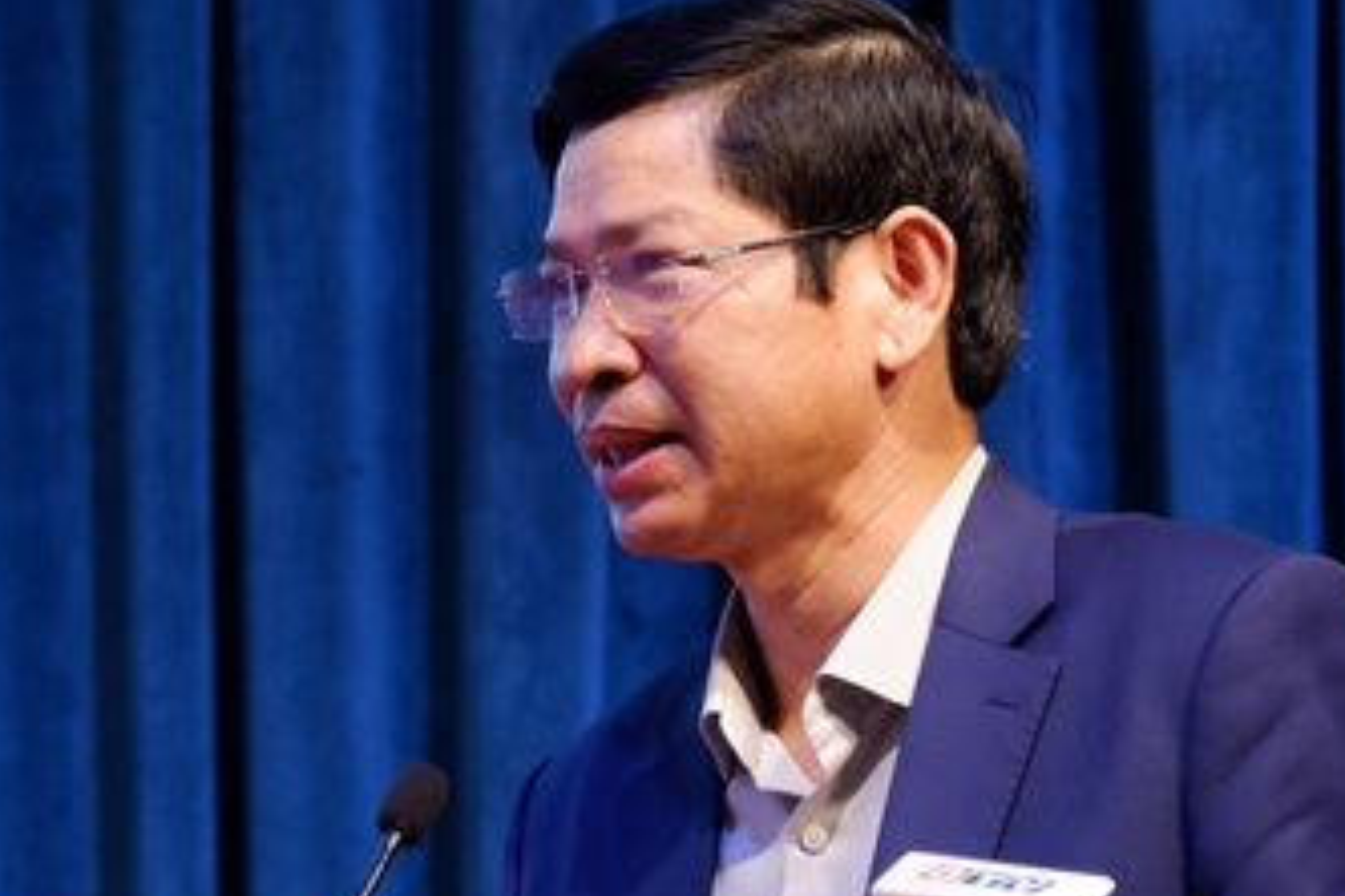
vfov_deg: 2.0
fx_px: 25852
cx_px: 622
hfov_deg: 3.0
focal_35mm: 692
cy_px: 743
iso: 1600
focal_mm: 192.9
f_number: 6.4
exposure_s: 1/125
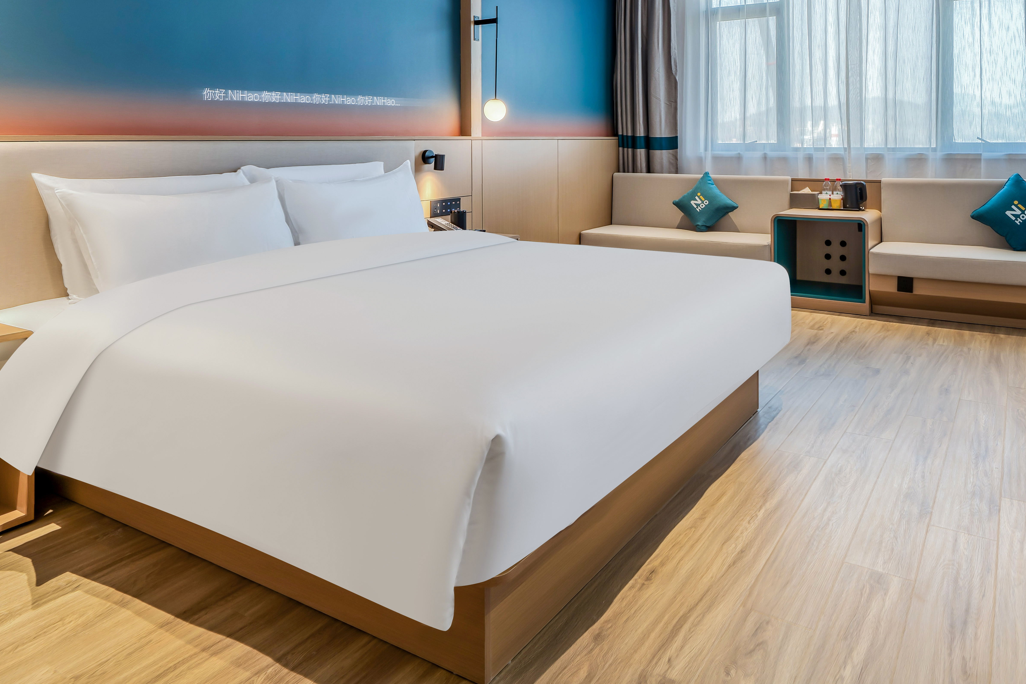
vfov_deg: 48.4
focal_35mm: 25
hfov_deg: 71.2
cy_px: 135
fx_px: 713
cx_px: 578
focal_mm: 15
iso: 160
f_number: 11
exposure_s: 1/2.5
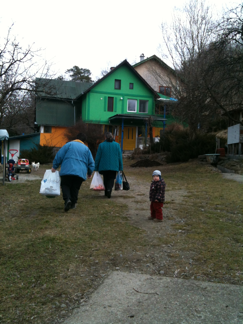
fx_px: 328
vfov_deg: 52.6
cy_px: 162
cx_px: 122
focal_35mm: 35
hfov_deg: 40.7
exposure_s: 1/624
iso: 64
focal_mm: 3.85
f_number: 2.8
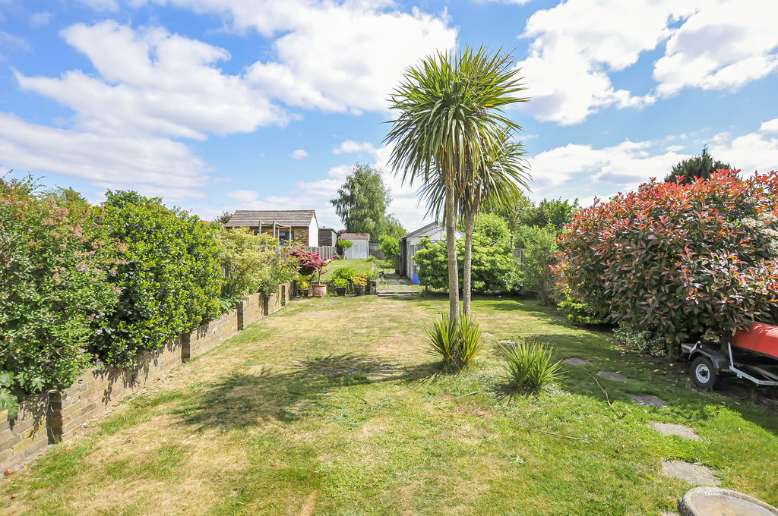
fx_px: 372
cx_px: 389
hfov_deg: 92.5
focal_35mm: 17
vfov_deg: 69.5
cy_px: 258
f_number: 5.6
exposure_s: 1/500
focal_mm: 11.5
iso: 200
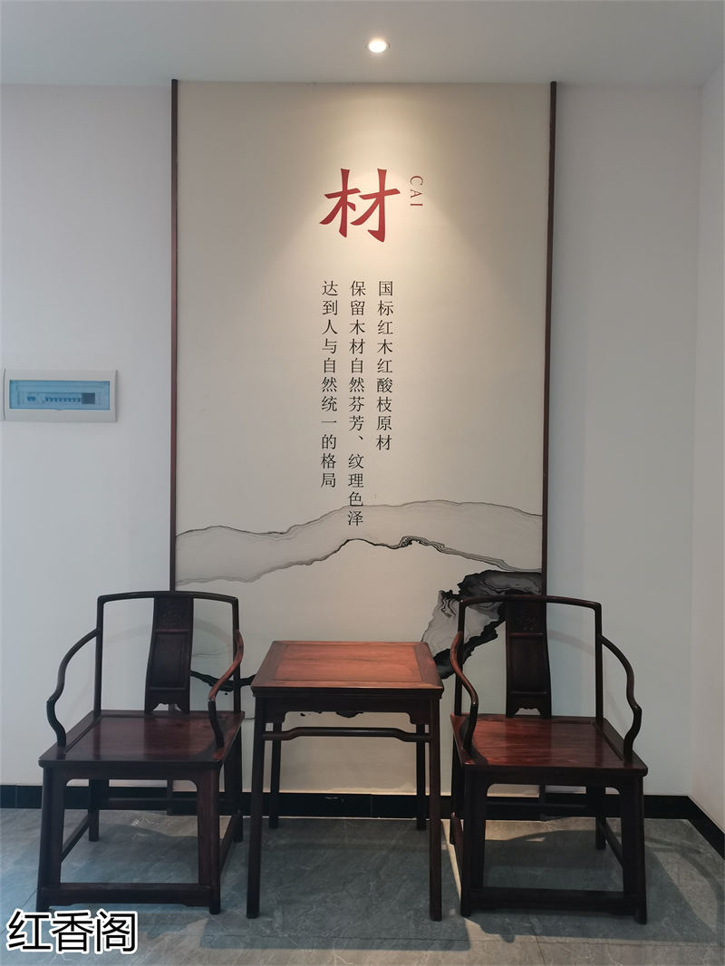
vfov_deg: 67.3
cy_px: 483
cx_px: 362
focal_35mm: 26
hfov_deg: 53.1
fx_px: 726
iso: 320
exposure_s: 1/50
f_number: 1.8
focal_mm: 5.58
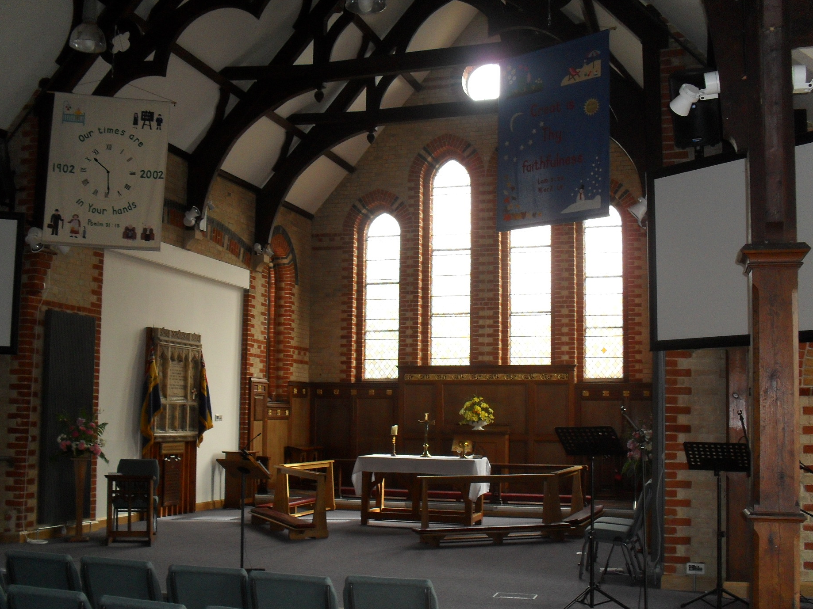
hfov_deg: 47.9
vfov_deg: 36.8
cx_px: 407
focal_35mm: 39
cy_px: 327
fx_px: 916
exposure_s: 1/45
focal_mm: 6.3
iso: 160
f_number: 3.2
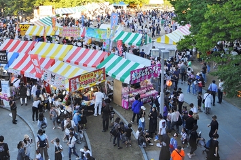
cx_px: 123
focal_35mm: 40
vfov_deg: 32.3
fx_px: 268
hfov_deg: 48.5
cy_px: 28
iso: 400
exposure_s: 1/50
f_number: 8
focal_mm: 24
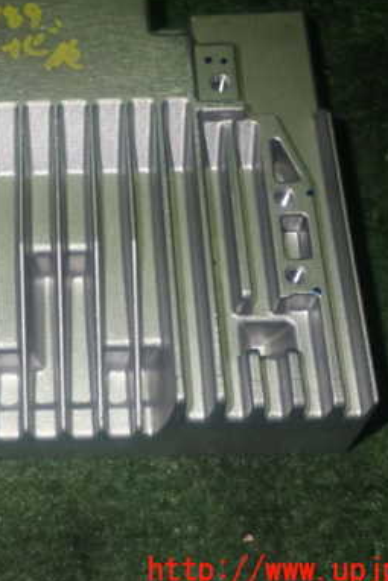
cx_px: 35
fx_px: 1001
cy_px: 248
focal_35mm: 62
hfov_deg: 21.4
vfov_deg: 32.3
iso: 400
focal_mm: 6.83
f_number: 8
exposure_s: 1/40
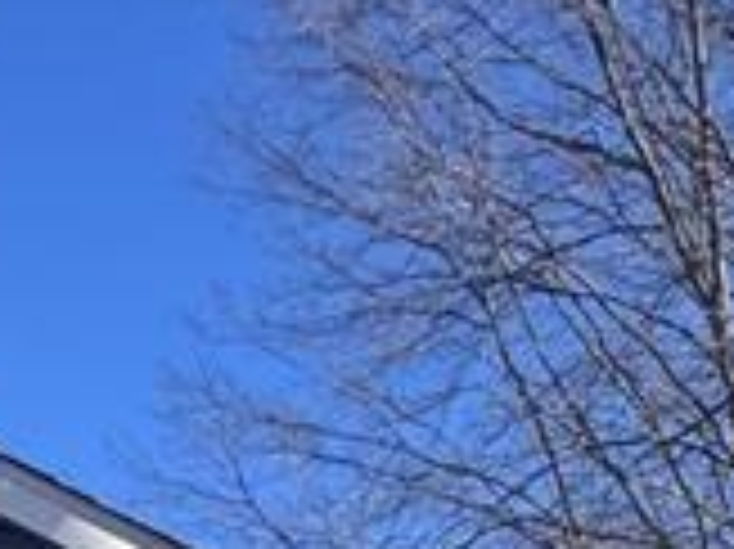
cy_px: 1647
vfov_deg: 11.0
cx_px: 297
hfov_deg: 22.2
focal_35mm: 88
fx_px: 1865
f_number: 2.2
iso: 40
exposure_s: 1/501
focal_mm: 2.22
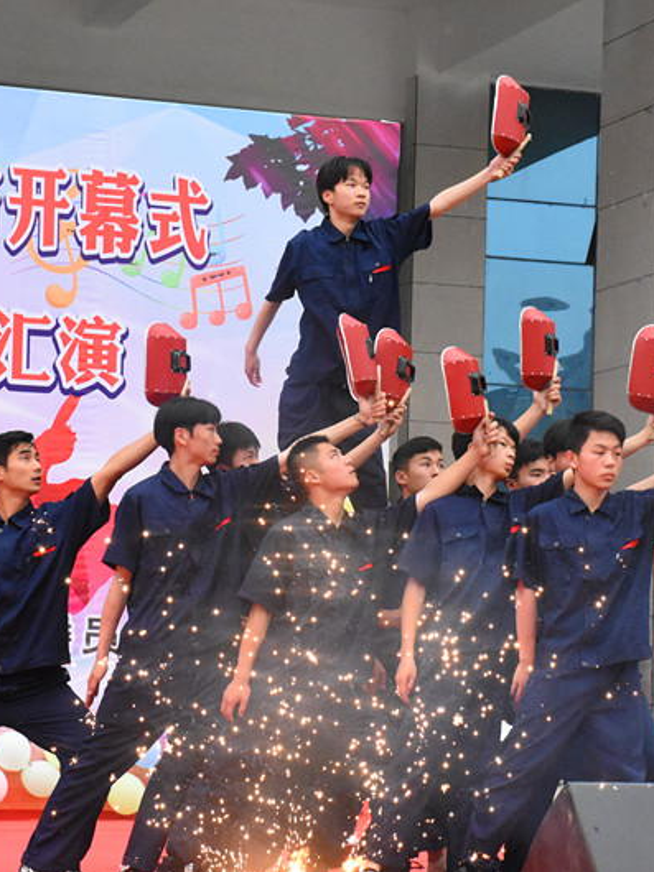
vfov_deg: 16.2
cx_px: 399
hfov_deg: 12.1
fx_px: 3076
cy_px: 437
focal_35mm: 122
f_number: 9.5
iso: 6400
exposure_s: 1/1500
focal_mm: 56
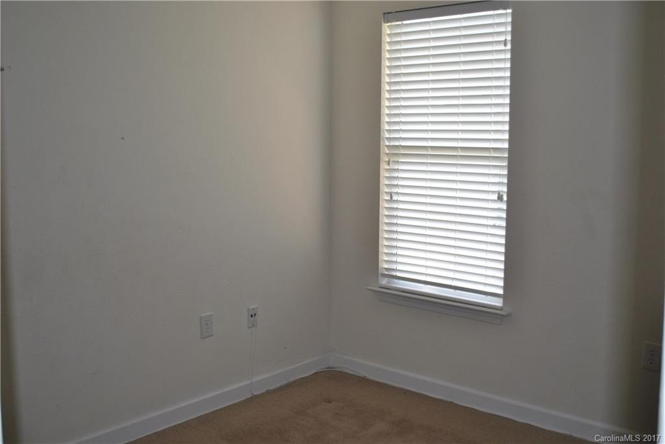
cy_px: 222
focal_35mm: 39
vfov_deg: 34.3
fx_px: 721
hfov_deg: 49.5
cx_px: 332
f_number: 4.2
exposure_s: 1/125
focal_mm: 26
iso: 180
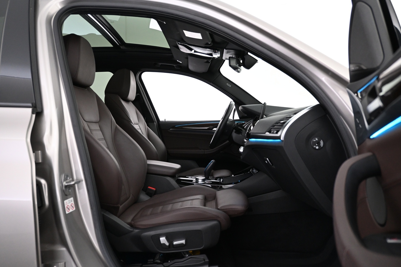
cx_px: 200
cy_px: 134
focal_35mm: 27
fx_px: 301
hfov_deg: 67.4
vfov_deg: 47.9
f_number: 3.5
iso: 1600
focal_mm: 18
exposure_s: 1/30
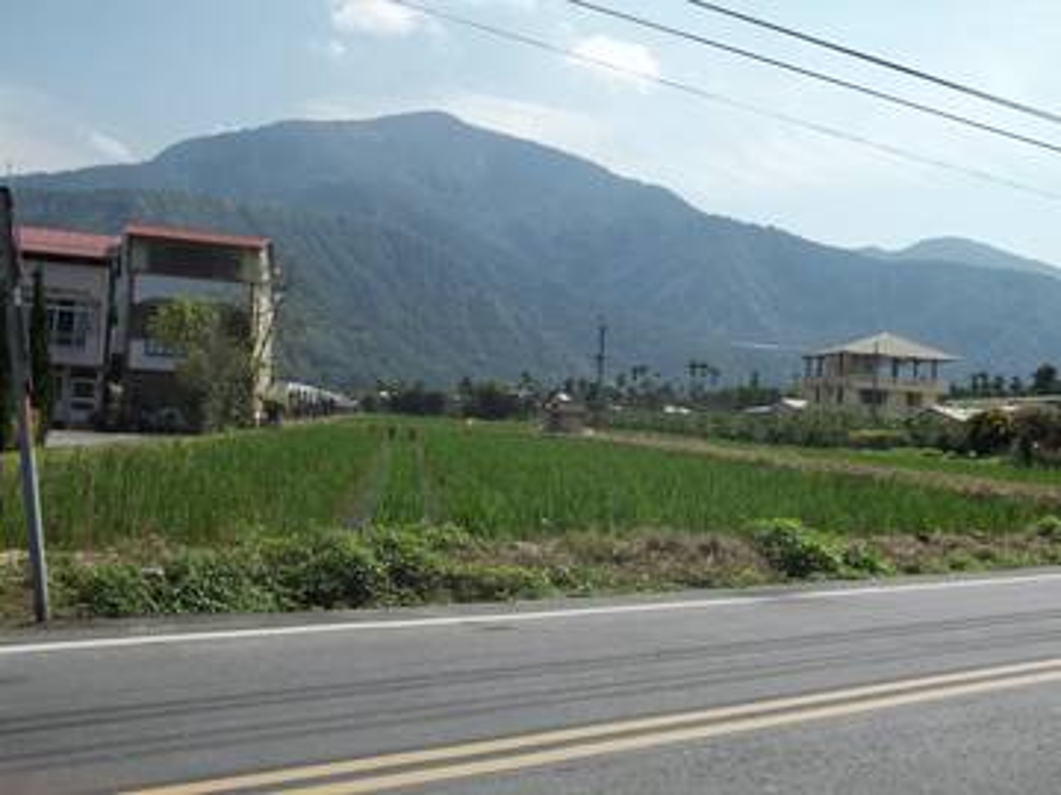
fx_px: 1103
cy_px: 398
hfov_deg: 51.4
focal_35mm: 36
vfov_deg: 39.7
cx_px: 530
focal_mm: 6.5
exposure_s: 1/200
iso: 64
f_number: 8
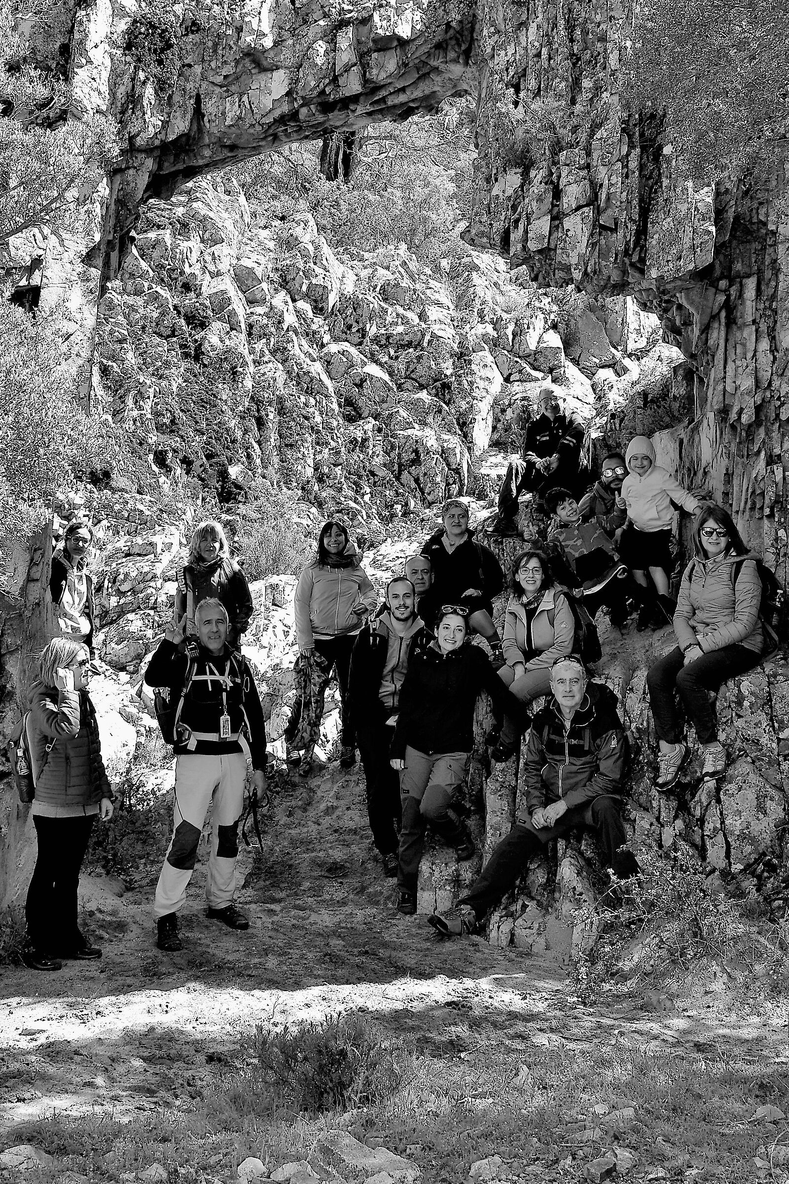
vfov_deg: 43.6
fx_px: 1479
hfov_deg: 29.9
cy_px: 592
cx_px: 394
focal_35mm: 45
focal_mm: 30
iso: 200
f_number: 6.3
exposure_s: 1/250
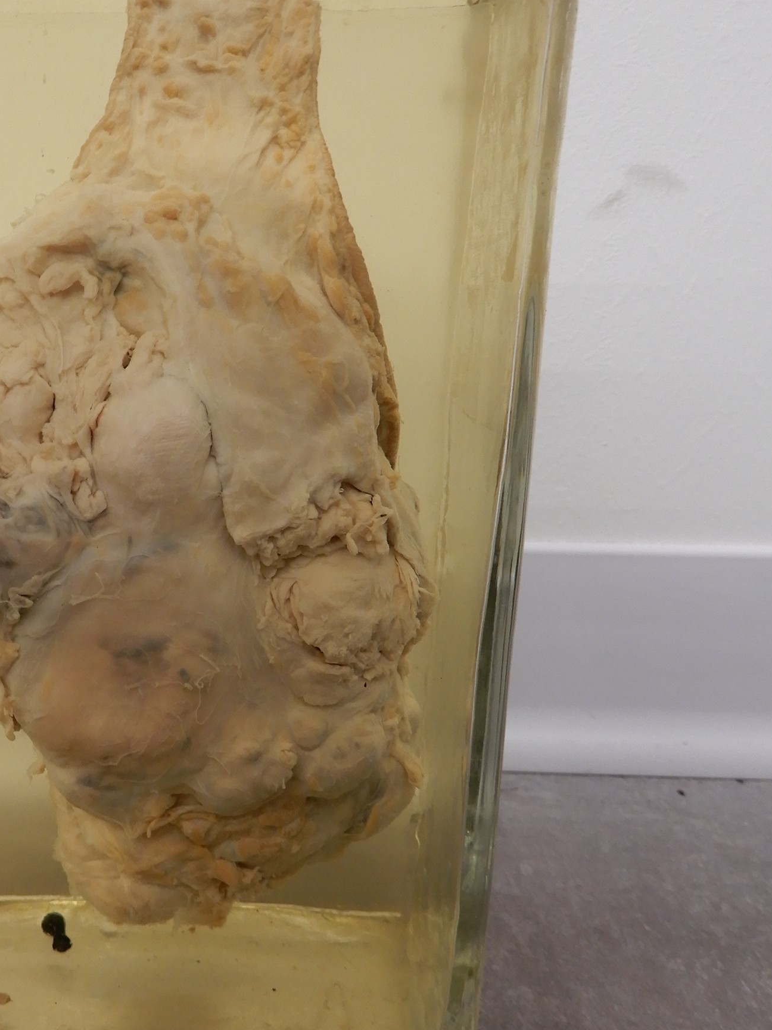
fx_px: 1070
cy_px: 520
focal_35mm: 36
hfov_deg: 38.8
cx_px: 206
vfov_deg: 51.4
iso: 180
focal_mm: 4.3
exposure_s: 1/30
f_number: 3.4
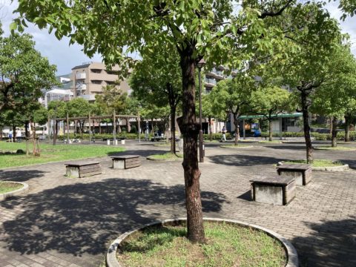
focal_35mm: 28
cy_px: 134
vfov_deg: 49.7
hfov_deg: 63.4
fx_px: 288
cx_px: 178
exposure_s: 1/1171
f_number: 1.8
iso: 20
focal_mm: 3.99
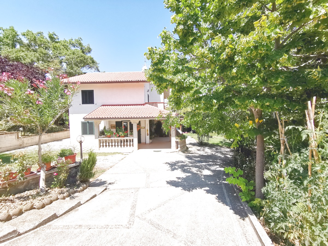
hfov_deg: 94.5
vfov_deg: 78.1
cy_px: 123
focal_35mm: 16
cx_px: 164
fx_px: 152
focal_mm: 2.35
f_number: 2.2
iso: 50
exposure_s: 1/934
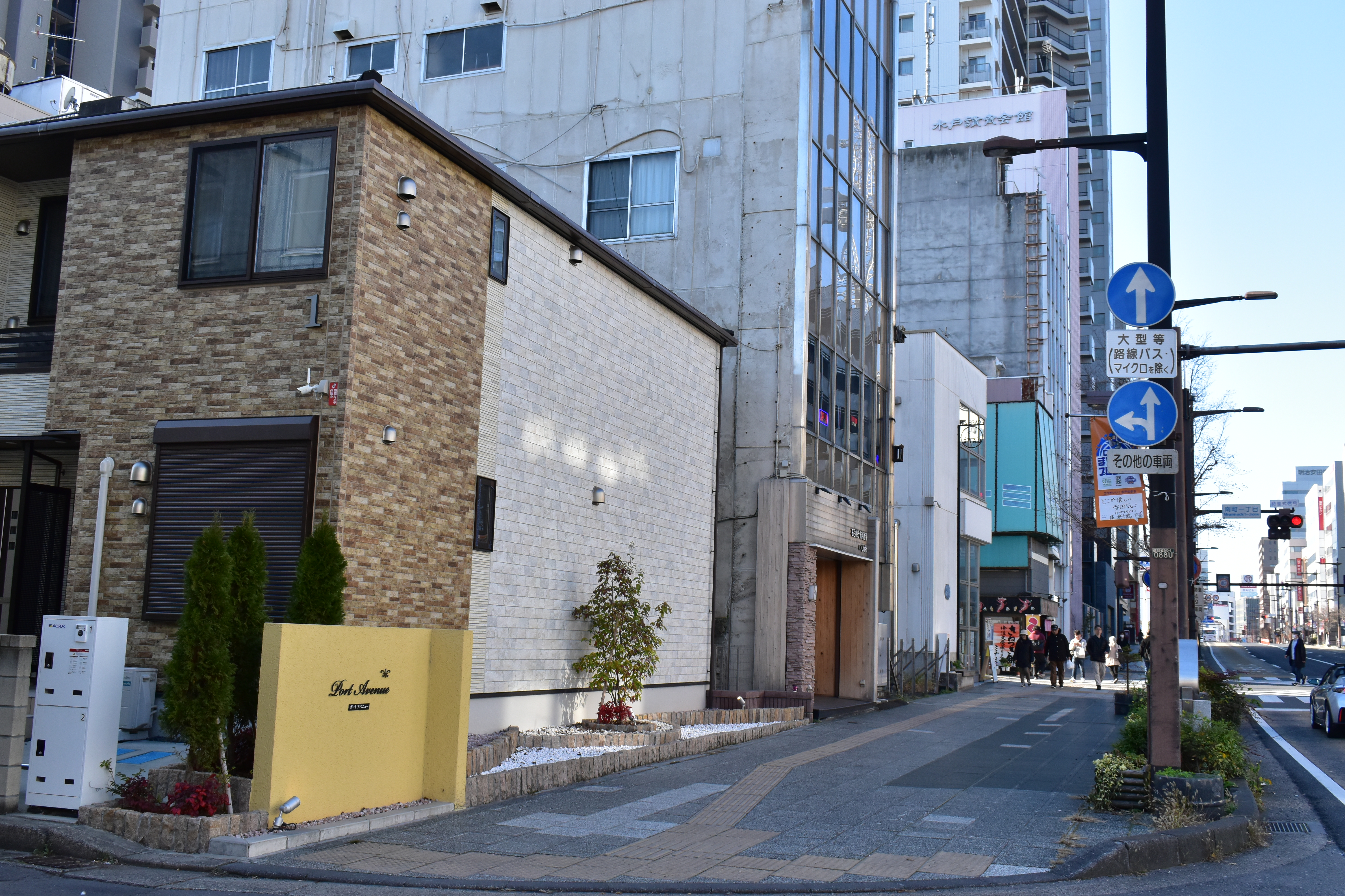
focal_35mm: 36
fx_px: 1345
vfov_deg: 36.9
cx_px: 672
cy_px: 448
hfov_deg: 53.1
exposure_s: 1/500
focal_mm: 24
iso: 800
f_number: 8
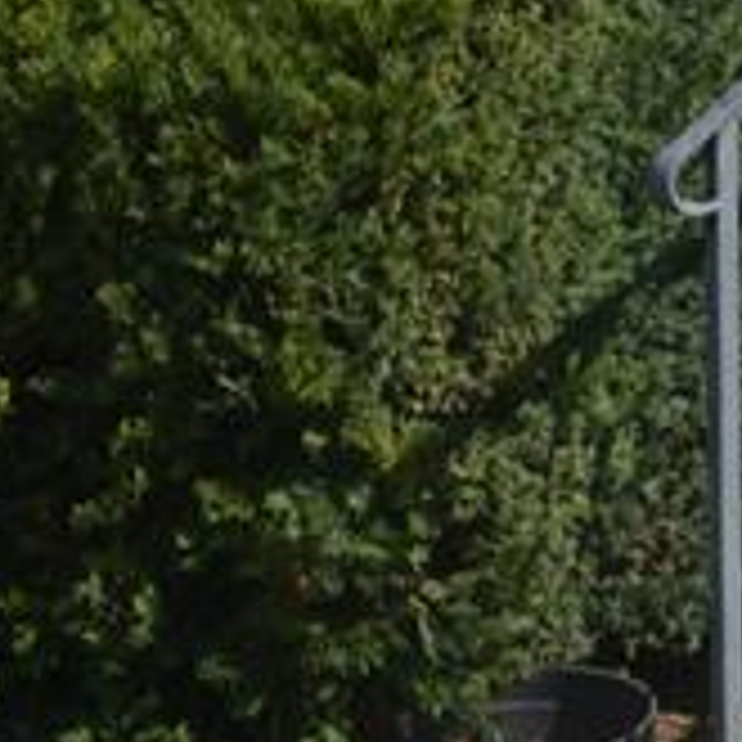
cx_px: 1700
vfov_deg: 12.3
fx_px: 3444
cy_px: 157
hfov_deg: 10.7
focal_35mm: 142
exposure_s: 1/200
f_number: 8
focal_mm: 18
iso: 100
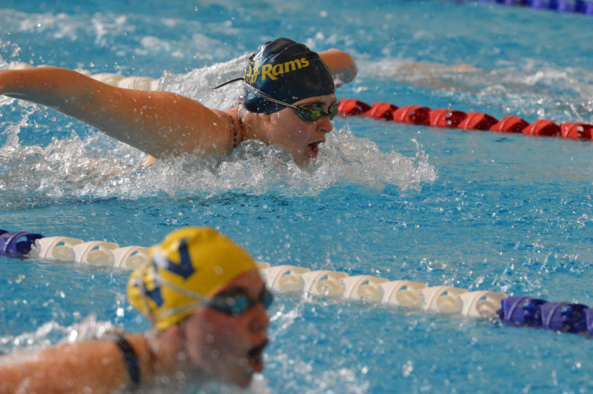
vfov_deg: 4.7
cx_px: 296
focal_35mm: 292
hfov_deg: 7.0
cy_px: 197
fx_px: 4814
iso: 3200
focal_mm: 195
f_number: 4
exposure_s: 1/800
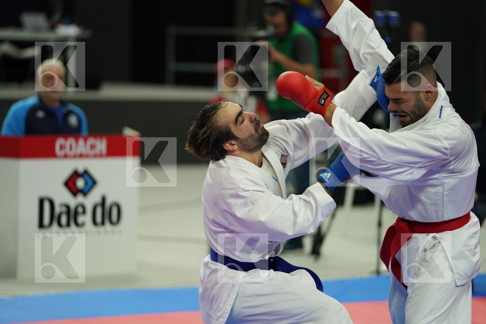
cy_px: 162
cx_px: 243
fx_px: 2227
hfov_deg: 12.5
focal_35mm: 165
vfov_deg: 8.3
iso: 800
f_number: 2.8
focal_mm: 165
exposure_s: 1/1000
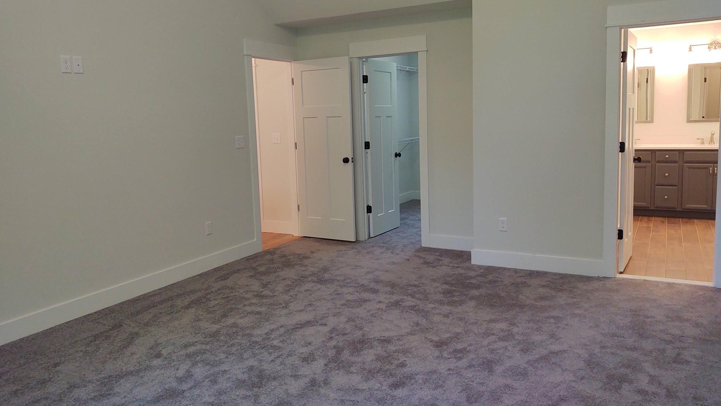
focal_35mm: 30
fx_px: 574
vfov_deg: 38.9
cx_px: 355
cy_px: 178
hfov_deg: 64.3
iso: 173
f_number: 1.7
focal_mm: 4.75
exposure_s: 1/120
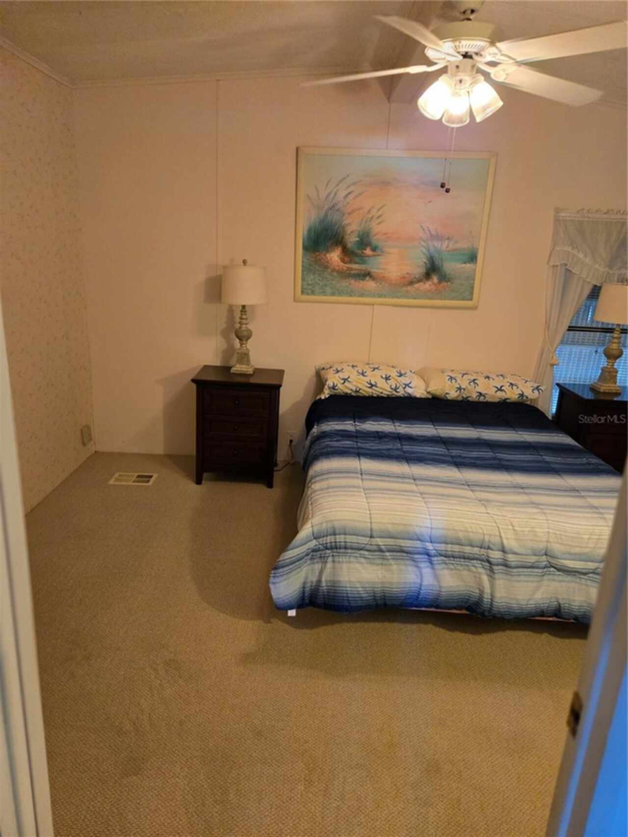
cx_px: 314
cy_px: 418
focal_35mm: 23
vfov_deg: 73.9
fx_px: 556
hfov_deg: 58.9
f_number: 1.8
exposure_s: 1/60
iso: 800
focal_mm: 5.4
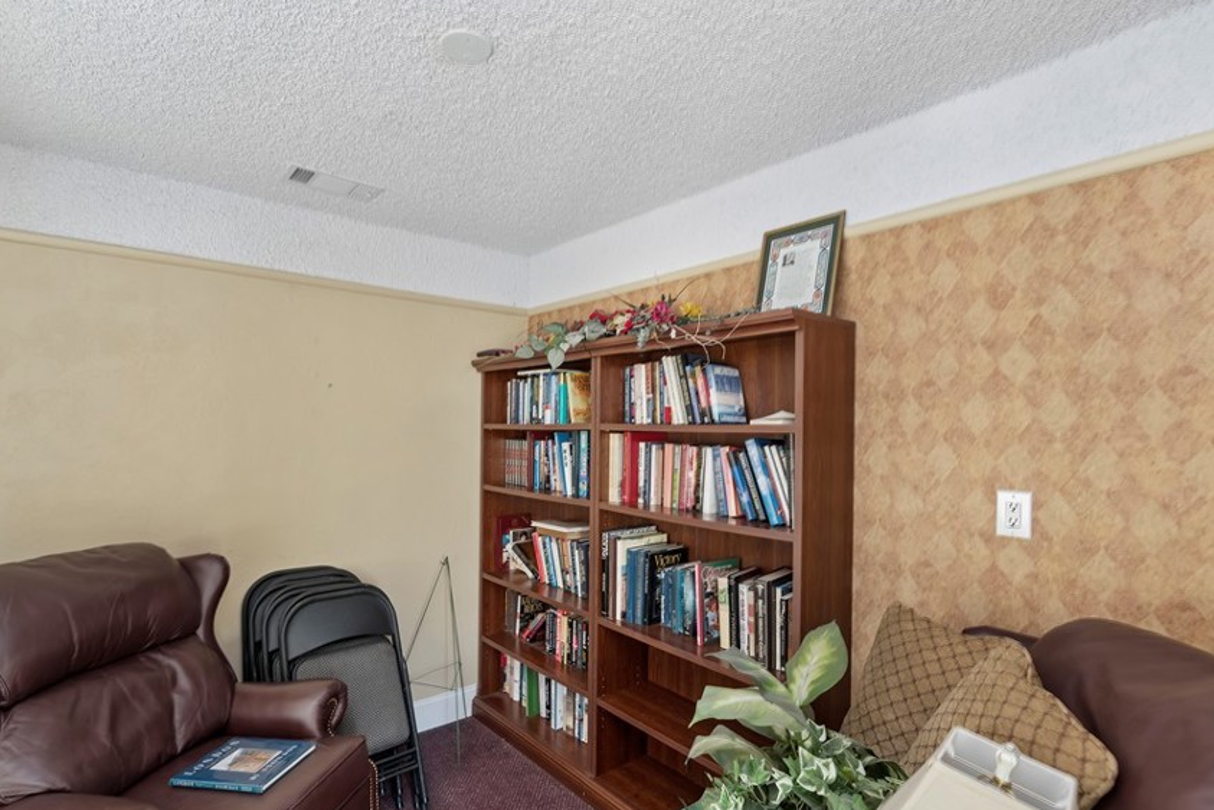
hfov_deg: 93.2
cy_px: 435
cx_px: 575
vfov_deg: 70.3
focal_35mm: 17
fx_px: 573
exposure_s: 1/8
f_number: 4
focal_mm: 14
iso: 800
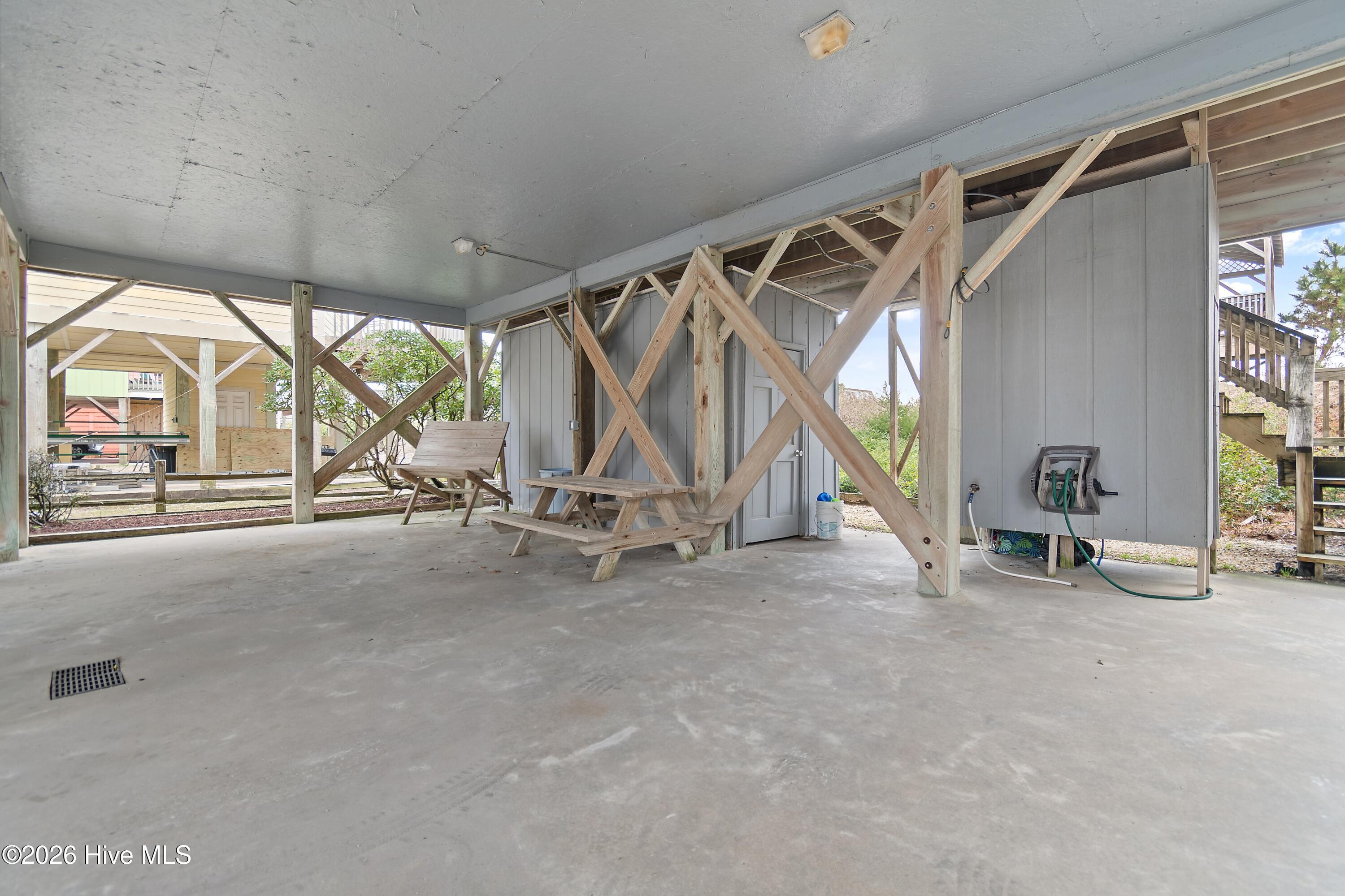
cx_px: 672
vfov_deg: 77.3
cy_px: 448
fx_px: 560
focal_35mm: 15
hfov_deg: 100.4
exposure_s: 1/3
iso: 100
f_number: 4.5
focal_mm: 10
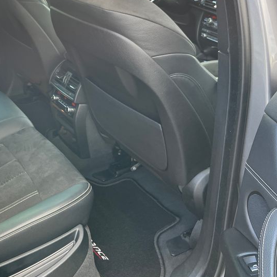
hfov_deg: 36.4
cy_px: 101
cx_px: 39
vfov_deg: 38.1
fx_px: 398
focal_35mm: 44
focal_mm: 5.1
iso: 100
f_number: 1.6
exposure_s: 1/121
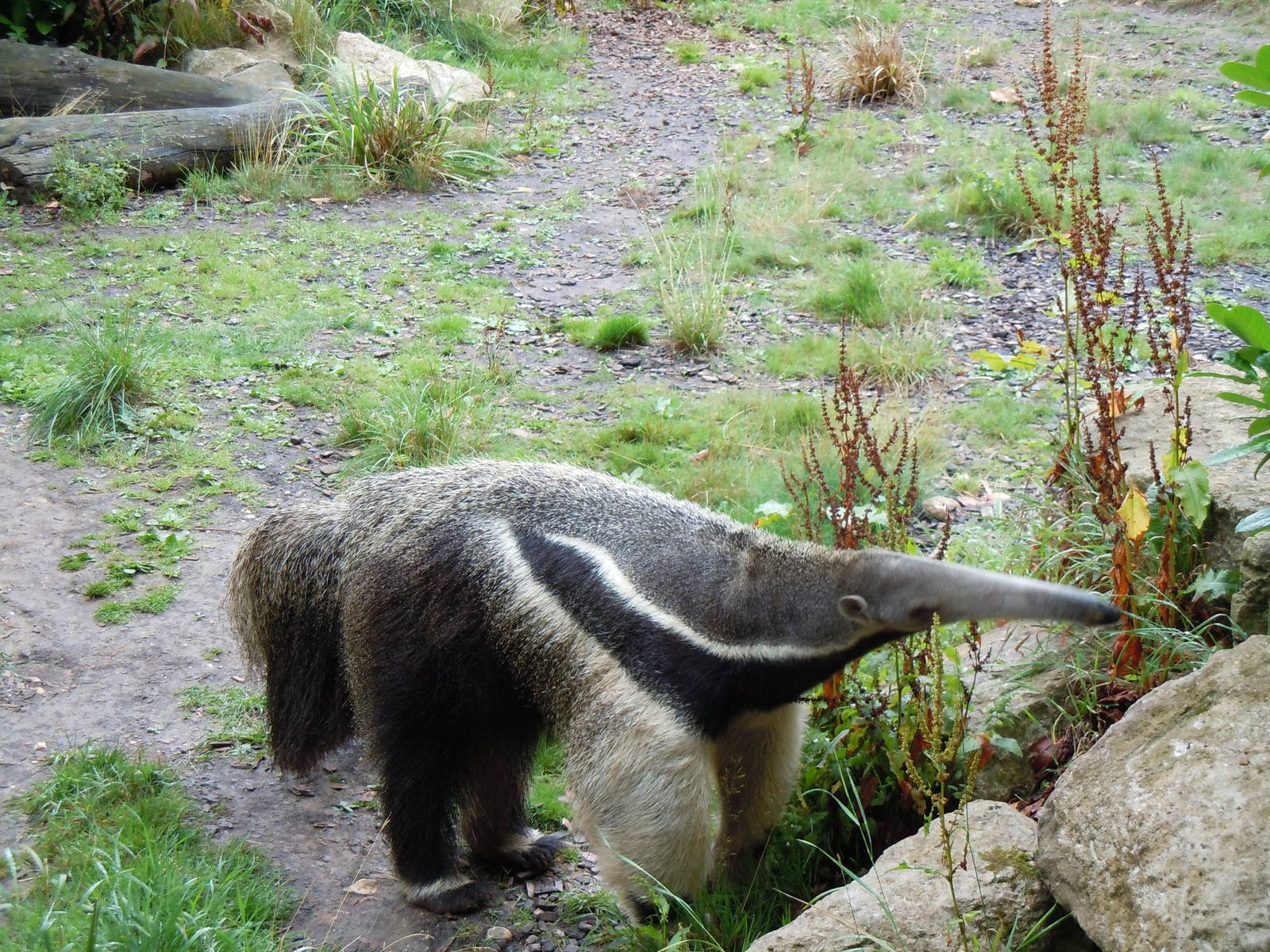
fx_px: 2825
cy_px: 476
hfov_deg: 25.3
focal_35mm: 77
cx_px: 635
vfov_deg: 19.1
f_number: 4.3
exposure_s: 1/100
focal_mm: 13.9
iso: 160
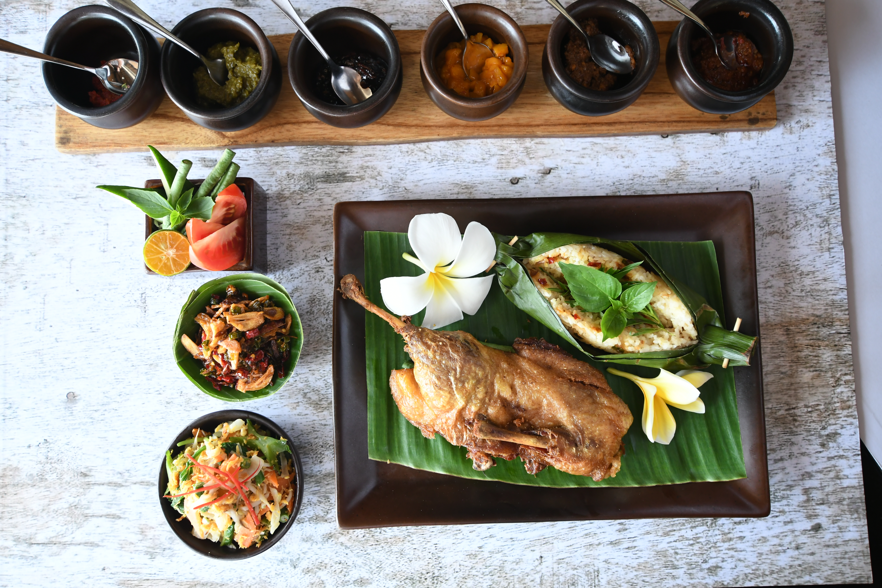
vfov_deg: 43.6
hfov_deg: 61.9
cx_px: 441
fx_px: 735
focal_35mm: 30
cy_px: 294
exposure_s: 1/100
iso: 560
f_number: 3.5
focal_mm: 20
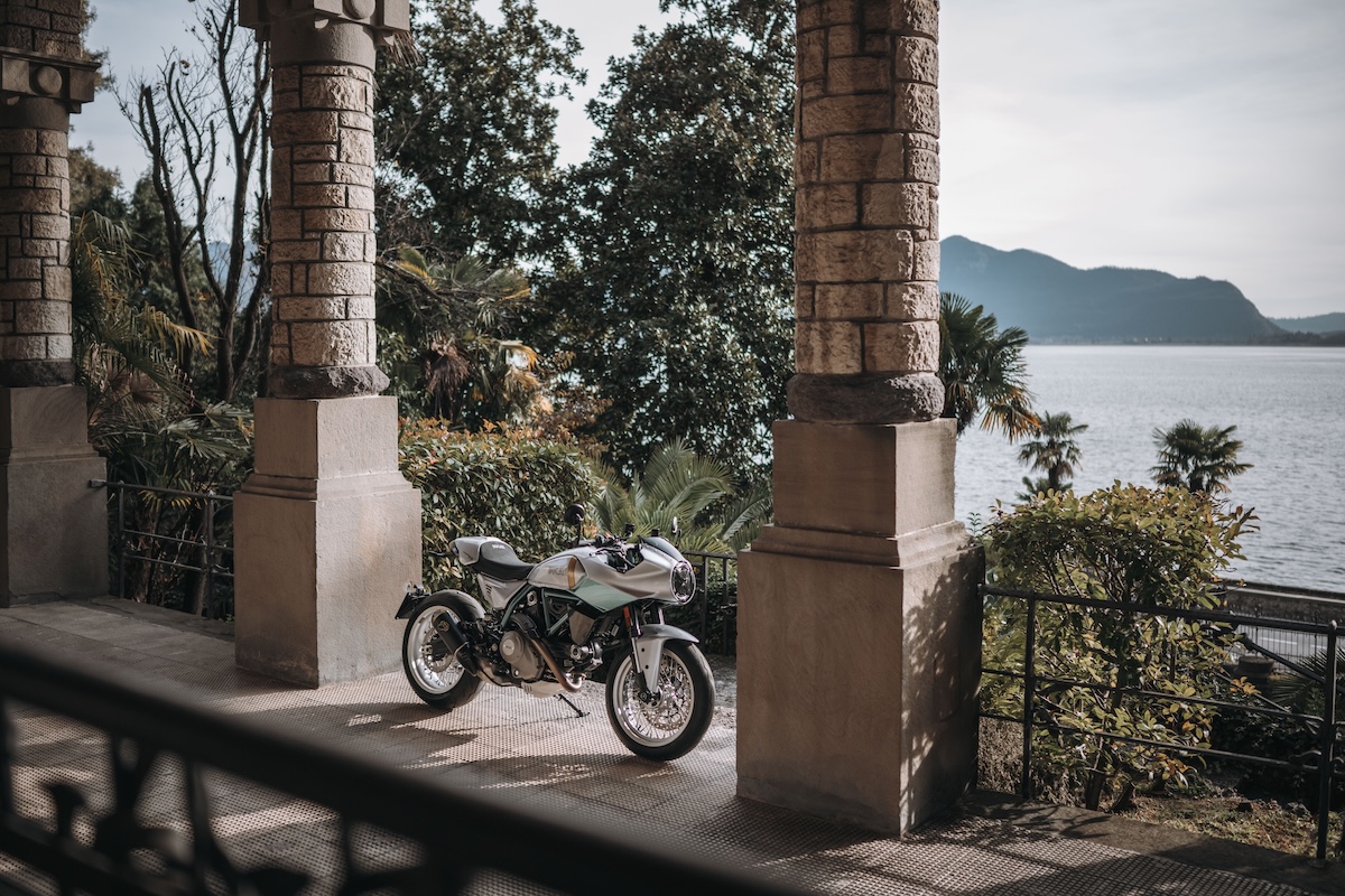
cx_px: 672
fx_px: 1308
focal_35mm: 35
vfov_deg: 37.9
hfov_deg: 54.4
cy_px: 448
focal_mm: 35
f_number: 1.8
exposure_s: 1/1600
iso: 200
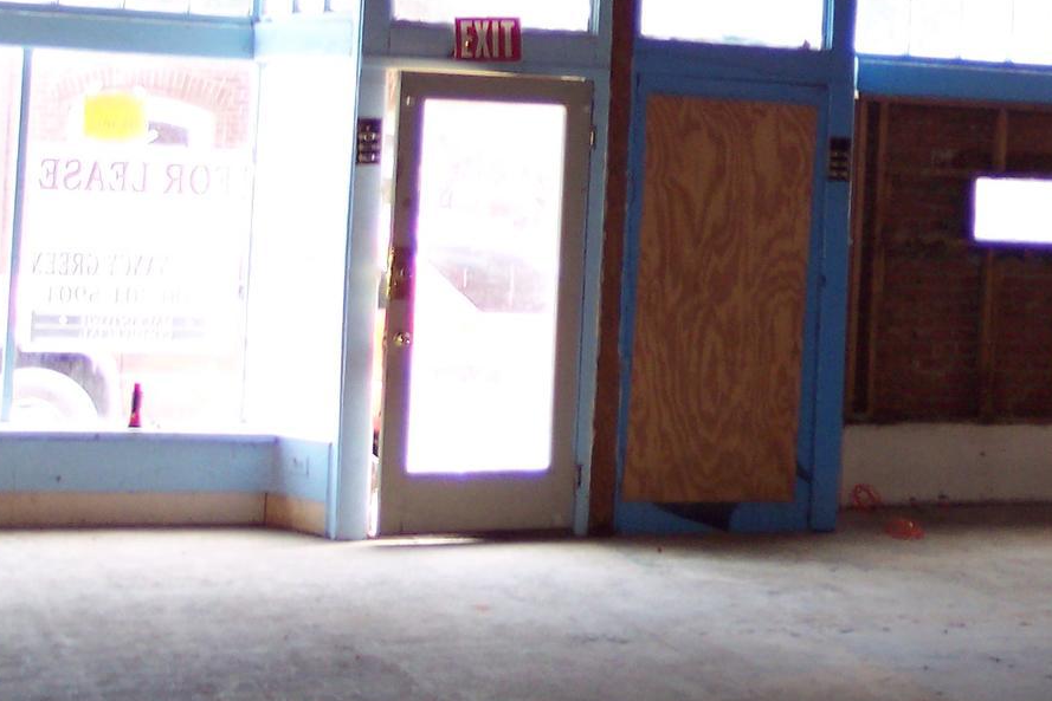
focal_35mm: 91
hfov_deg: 21.2
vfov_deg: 14.8
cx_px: 1176
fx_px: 2659
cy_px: 28
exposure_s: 1/30
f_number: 2.8
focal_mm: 8
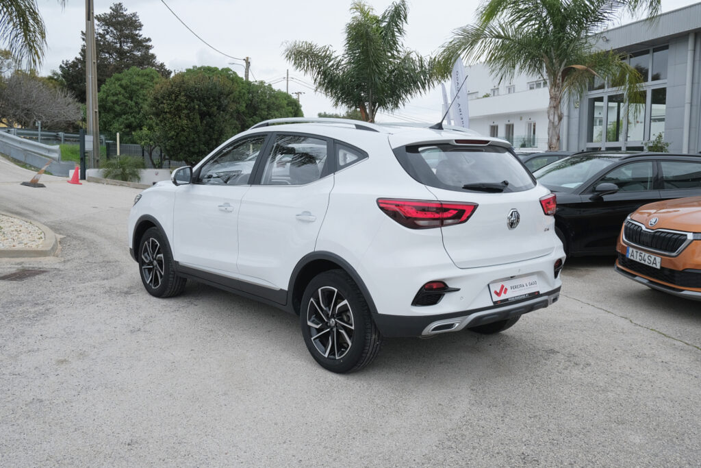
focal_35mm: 34
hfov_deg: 55.8
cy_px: 234
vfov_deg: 38.9
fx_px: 662
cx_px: 350
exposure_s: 1/250
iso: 500
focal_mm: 22.8
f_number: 9
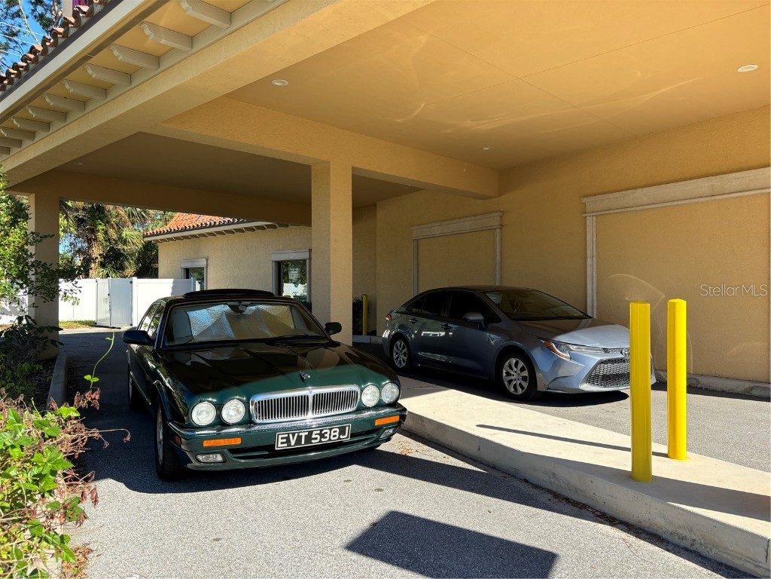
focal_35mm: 26
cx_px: 386
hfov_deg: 67.3
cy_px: 290
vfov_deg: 53.1
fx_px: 579
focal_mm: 5.96
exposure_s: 1/1164
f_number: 1.6
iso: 50
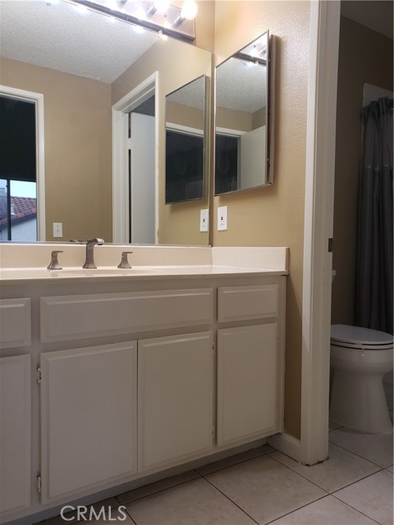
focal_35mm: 26
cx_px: 197
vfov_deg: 67.3
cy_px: 262
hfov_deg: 53.1
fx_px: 395
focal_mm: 4.3
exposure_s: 1/60
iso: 64
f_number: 2.4
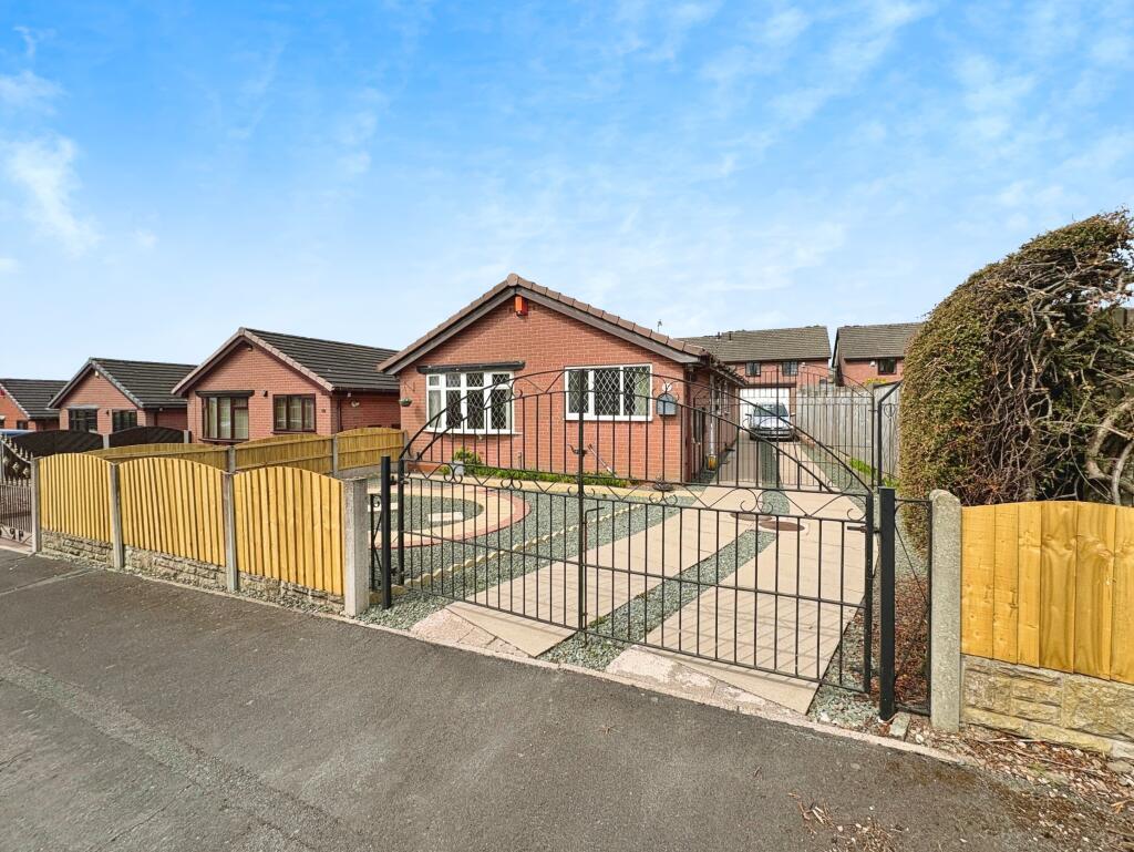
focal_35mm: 14
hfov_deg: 102.0
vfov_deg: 85.7
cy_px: 426
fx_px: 459
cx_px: 567
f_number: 2.2
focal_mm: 2.22
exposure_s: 1/2342
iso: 50
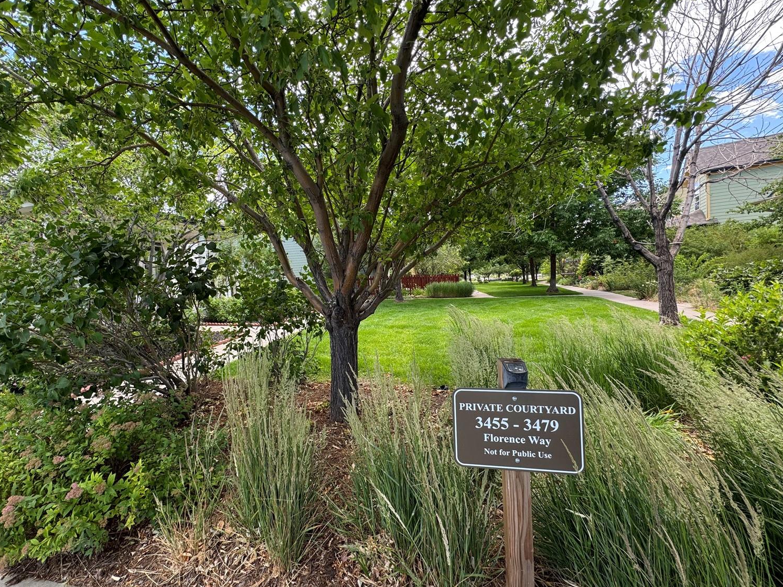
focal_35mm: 15
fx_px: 339
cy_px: 292
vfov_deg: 81.8
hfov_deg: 98.0
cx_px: 364
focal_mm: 2.22
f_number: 2.2
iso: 40
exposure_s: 1/101
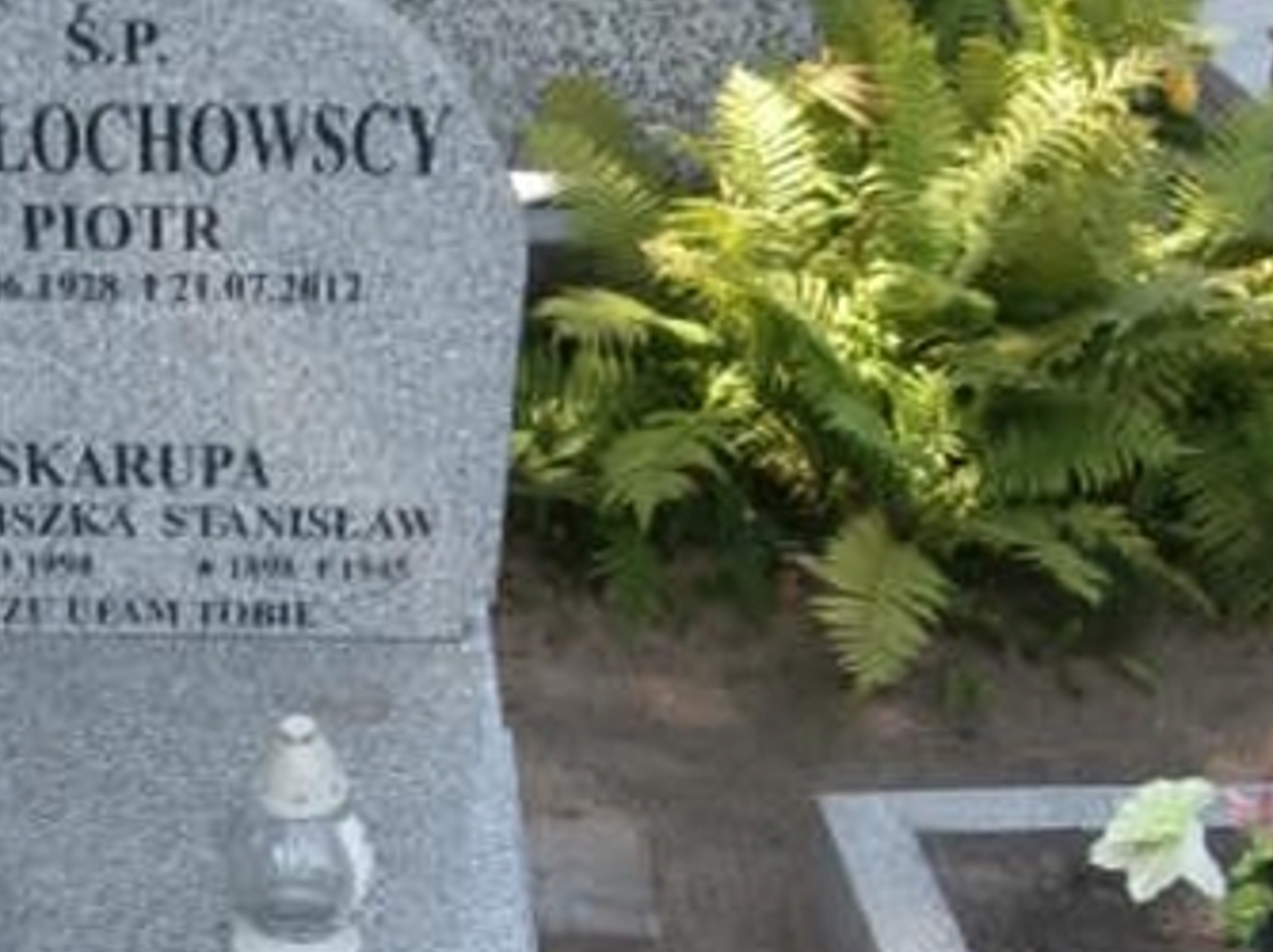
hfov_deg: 39.0
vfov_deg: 30.2
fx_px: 1690
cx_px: 187
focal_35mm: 46
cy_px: 842
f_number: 3
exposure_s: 1/200
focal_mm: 4.2
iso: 100
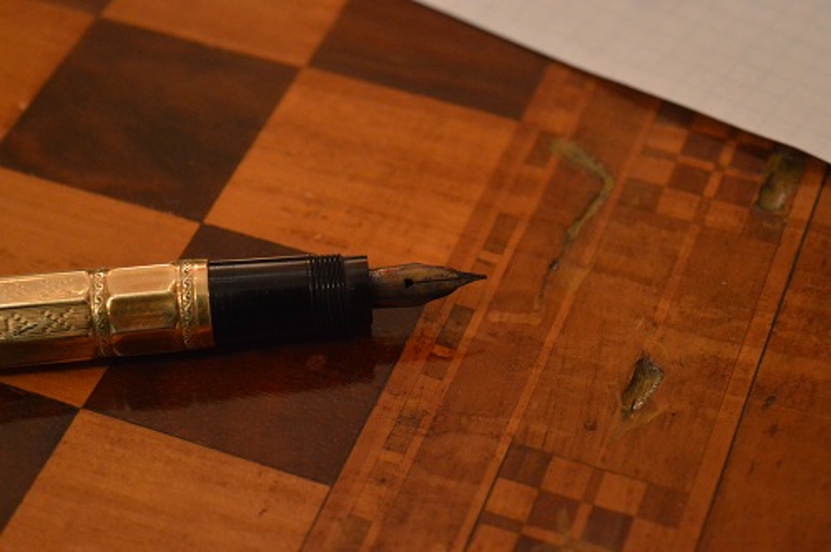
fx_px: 1902
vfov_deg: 16.5
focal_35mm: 82
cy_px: 276
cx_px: 416
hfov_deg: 24.6
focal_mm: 55
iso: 3200
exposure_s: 1/60
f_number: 5.6
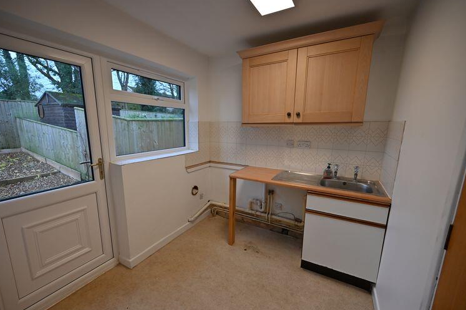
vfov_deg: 77.2
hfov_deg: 100.3
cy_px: 162
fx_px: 194
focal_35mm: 15
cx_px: 220
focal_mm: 14
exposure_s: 1/250
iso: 400
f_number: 4
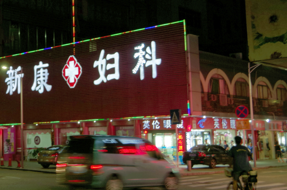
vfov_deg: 20.1
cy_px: 61
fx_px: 533
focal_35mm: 67
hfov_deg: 29.4
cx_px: 51
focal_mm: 24
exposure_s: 1/13
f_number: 4.5
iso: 200
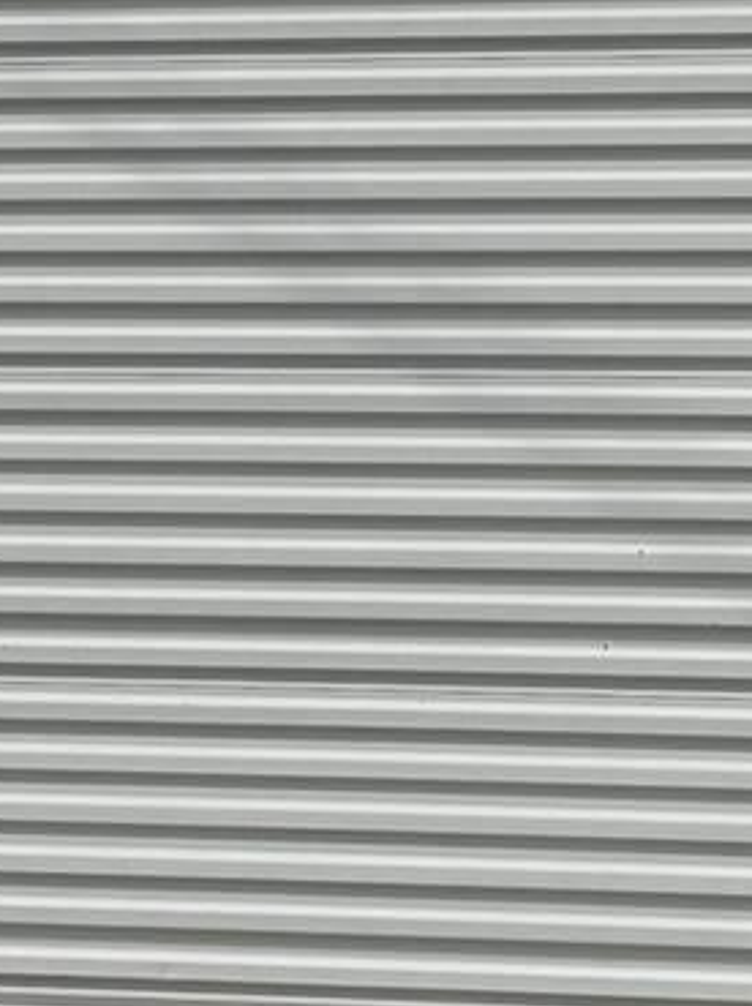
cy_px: 292
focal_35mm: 150
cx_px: 330
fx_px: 4352
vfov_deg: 13.1
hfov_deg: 9.9
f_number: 1.78
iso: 80
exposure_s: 1/7937
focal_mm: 6.76
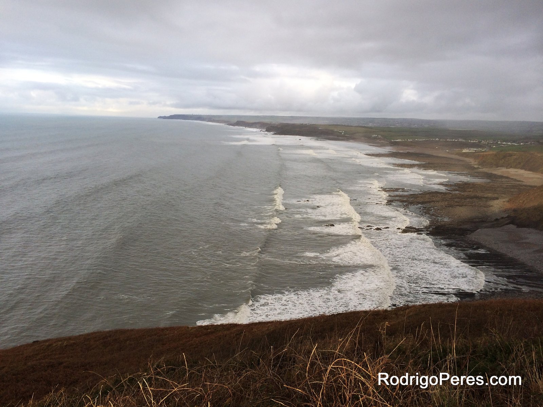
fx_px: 471
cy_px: 204
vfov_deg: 46.8
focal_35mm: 30
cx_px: 272
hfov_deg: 60.0
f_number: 2.2
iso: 32
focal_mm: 4.12
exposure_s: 1/406
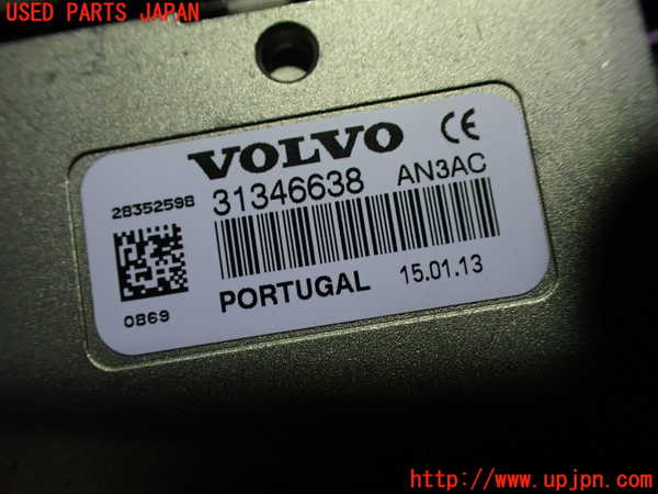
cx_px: 329
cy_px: 247
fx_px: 570
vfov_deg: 46.8
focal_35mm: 30
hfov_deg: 60.0
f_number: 2.3
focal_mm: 5.4
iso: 200
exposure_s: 1/125
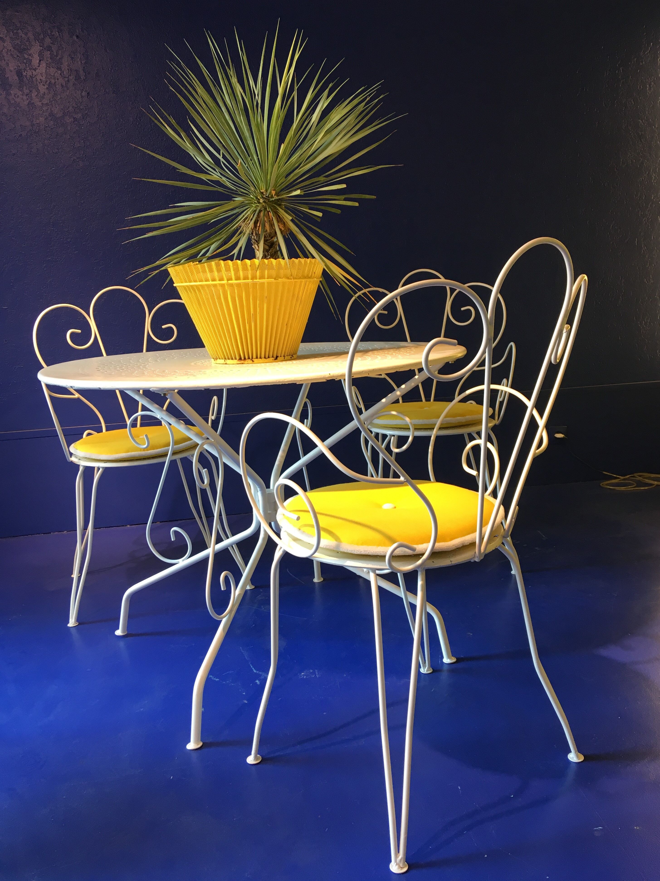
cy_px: 440
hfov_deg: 48.2
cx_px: 330
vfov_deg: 61.7
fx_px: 737
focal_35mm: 29
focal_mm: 4.15
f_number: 2.2
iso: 25
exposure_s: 1/33
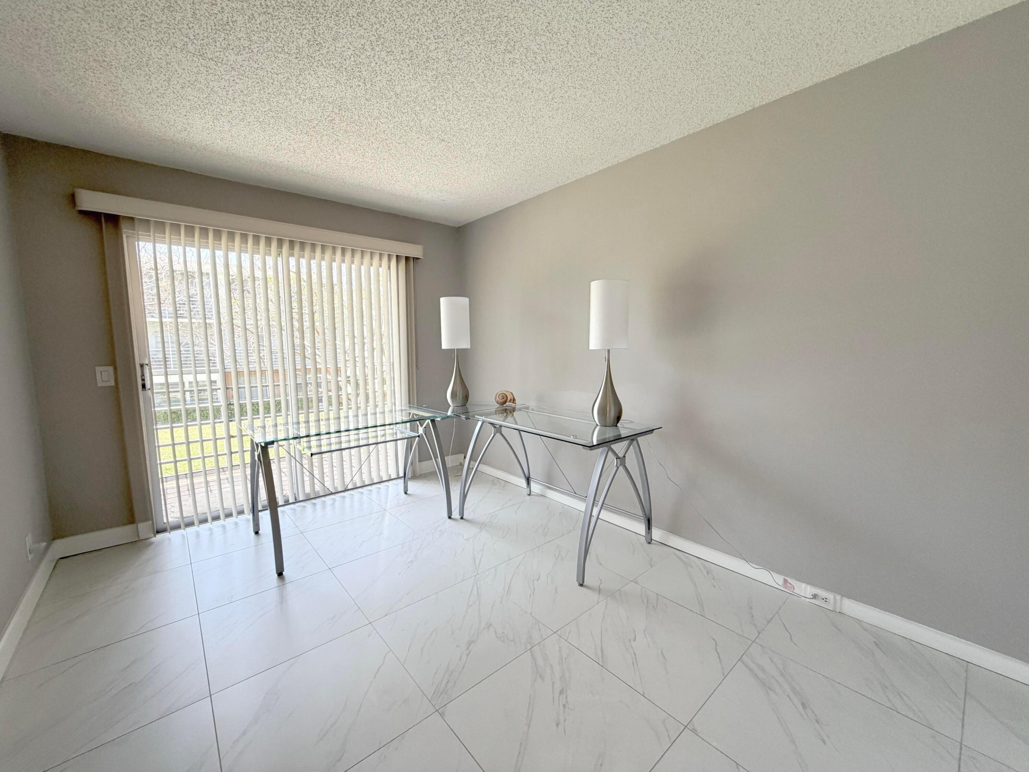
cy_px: 386
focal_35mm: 14
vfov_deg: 85.7
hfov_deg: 102.1
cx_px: 514
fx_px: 416
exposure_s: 1/120
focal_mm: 2.22
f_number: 2.2
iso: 125
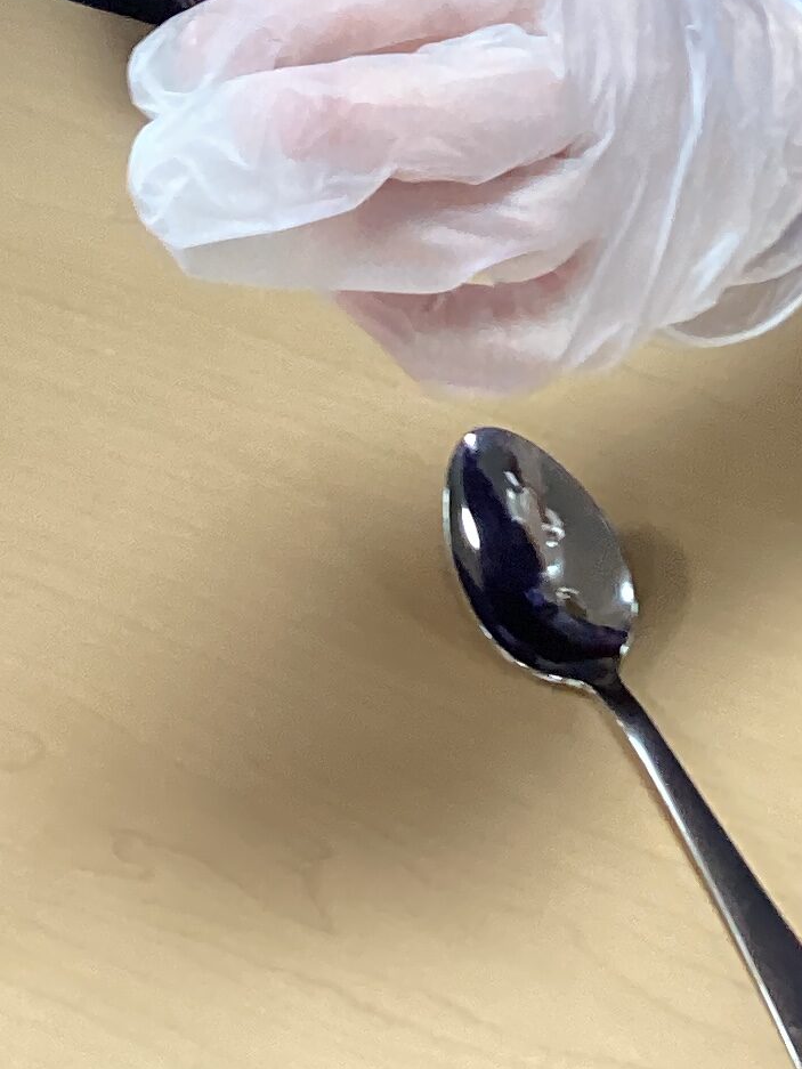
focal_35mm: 108
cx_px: 173
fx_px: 3336
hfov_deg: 13.6
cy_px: -655
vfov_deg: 16.2
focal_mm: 3.3
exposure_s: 1/60
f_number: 2.4
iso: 160
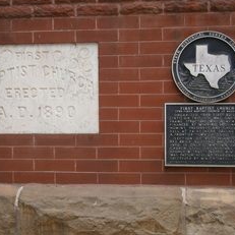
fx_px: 484
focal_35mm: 63
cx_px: 102
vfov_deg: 27.3
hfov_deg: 27.3
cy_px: 109
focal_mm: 8.3
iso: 80
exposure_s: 1/80
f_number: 3.4
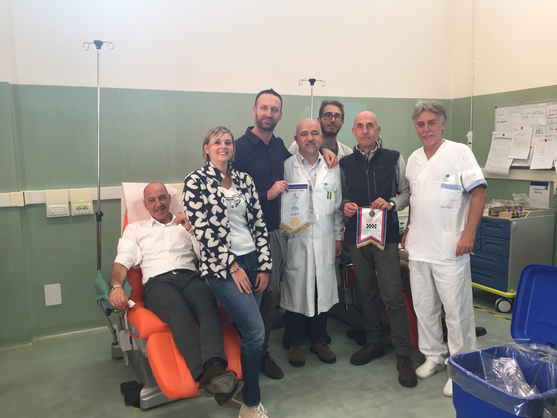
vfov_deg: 48.2
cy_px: 209
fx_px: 467
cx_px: 278
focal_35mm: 29
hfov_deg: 61.7
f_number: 2.2
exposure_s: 1/33
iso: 32
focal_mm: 4.15
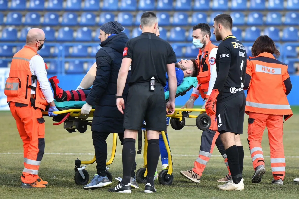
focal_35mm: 300
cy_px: 100
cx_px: 150
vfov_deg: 4.6
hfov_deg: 6.9
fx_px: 2492
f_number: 5
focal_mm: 300
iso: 400
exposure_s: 1/1250
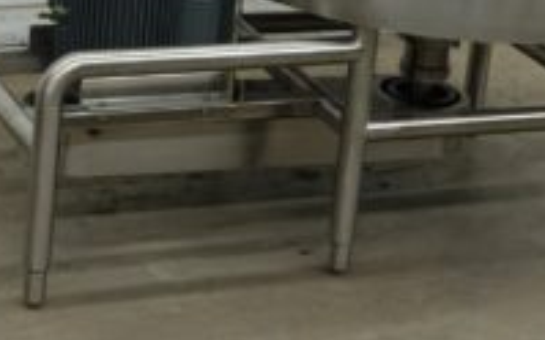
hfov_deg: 13.4
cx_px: 340
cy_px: -100
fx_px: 2315
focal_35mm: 156
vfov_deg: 8.3
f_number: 4
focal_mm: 22.46
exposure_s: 1/80
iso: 320
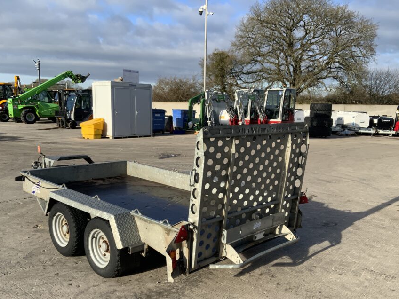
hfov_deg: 52.6
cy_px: 173
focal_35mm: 35
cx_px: 208
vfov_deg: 40.6
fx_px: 403
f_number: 1.8
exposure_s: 1/1168
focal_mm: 3
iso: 16
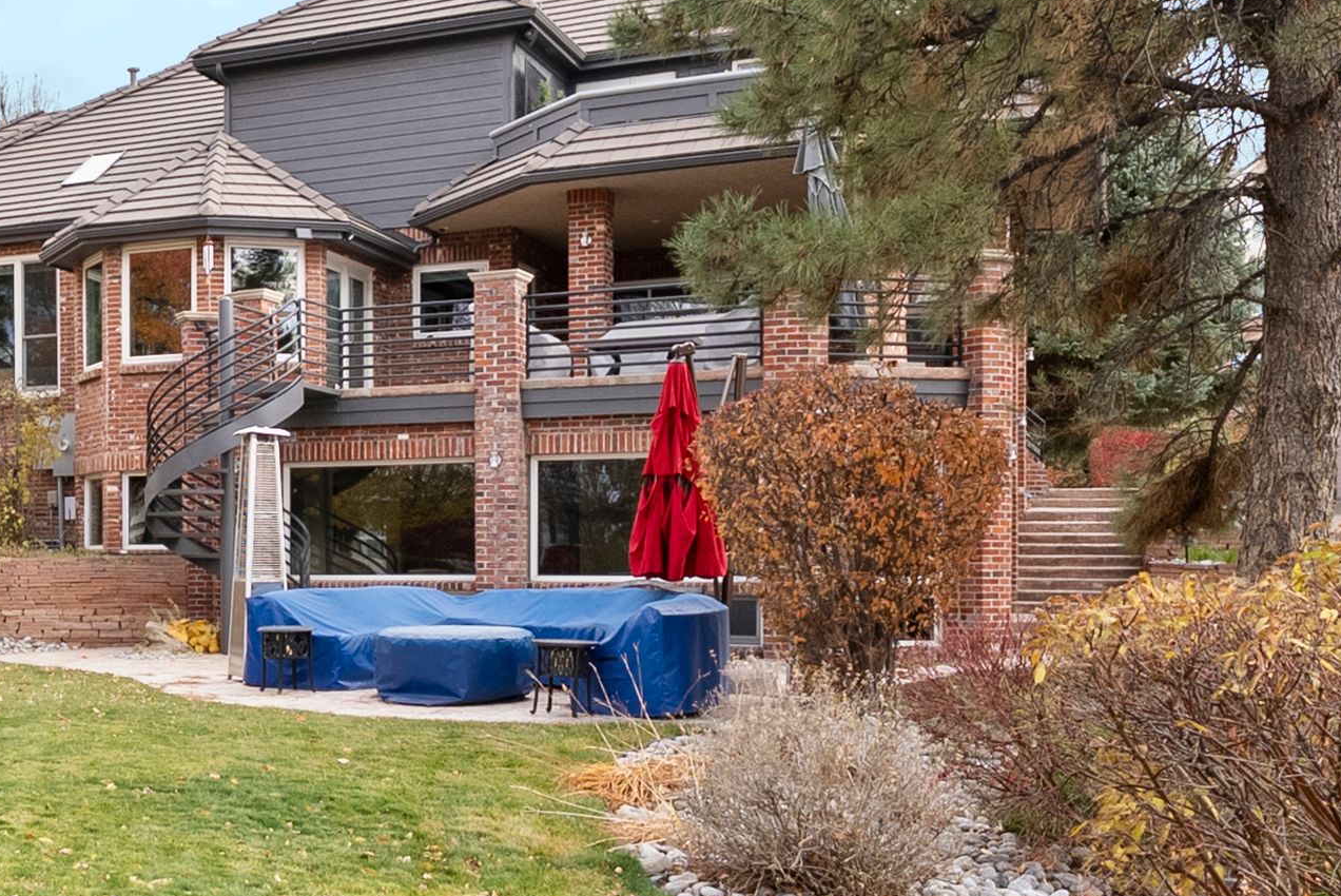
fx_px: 1864
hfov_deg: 36.2
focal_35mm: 50
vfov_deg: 26.9
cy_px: 566
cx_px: 47
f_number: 8
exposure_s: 1/125
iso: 640
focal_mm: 15
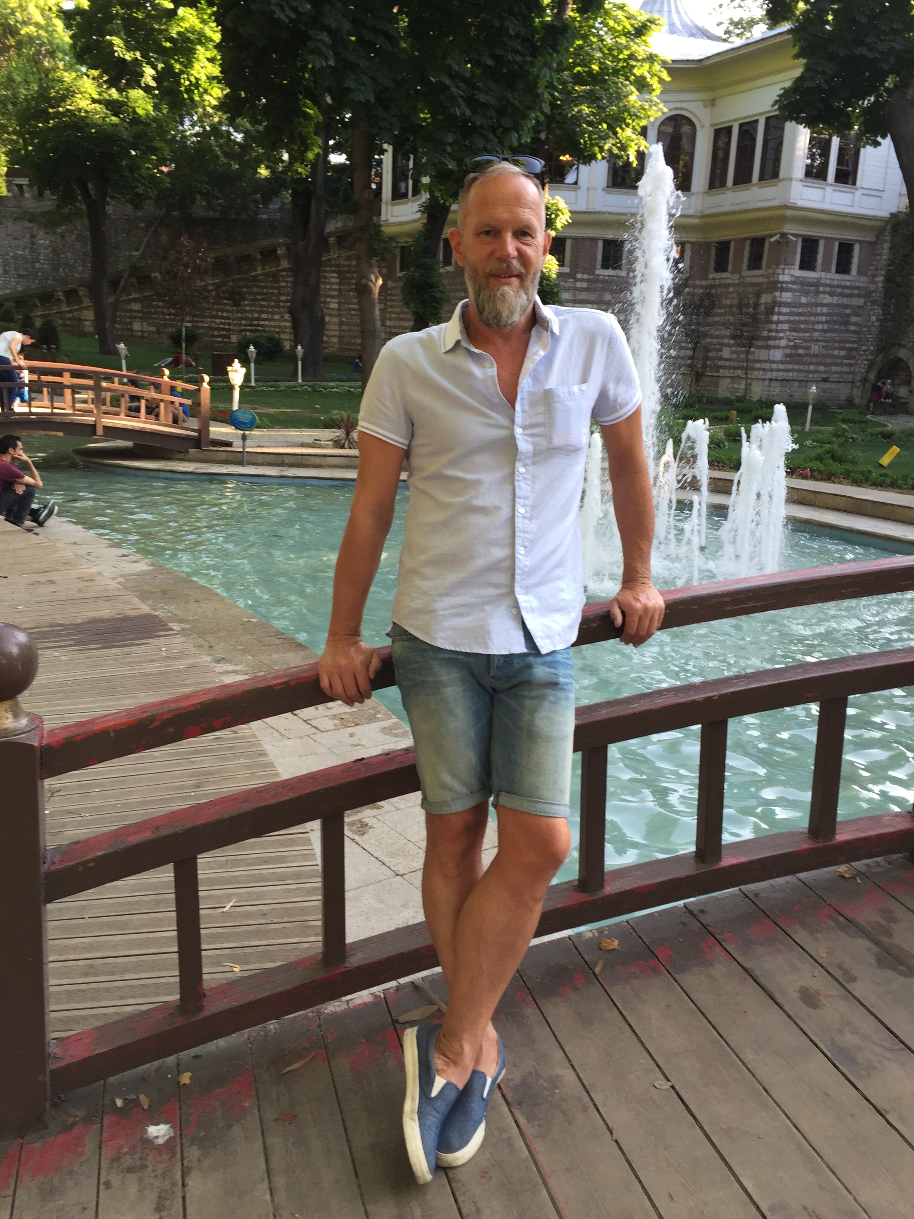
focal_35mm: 29
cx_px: 457
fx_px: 1021
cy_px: 610
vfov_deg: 61.7
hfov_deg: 48.2
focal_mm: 4.15
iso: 40
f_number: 2.2
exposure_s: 1/120
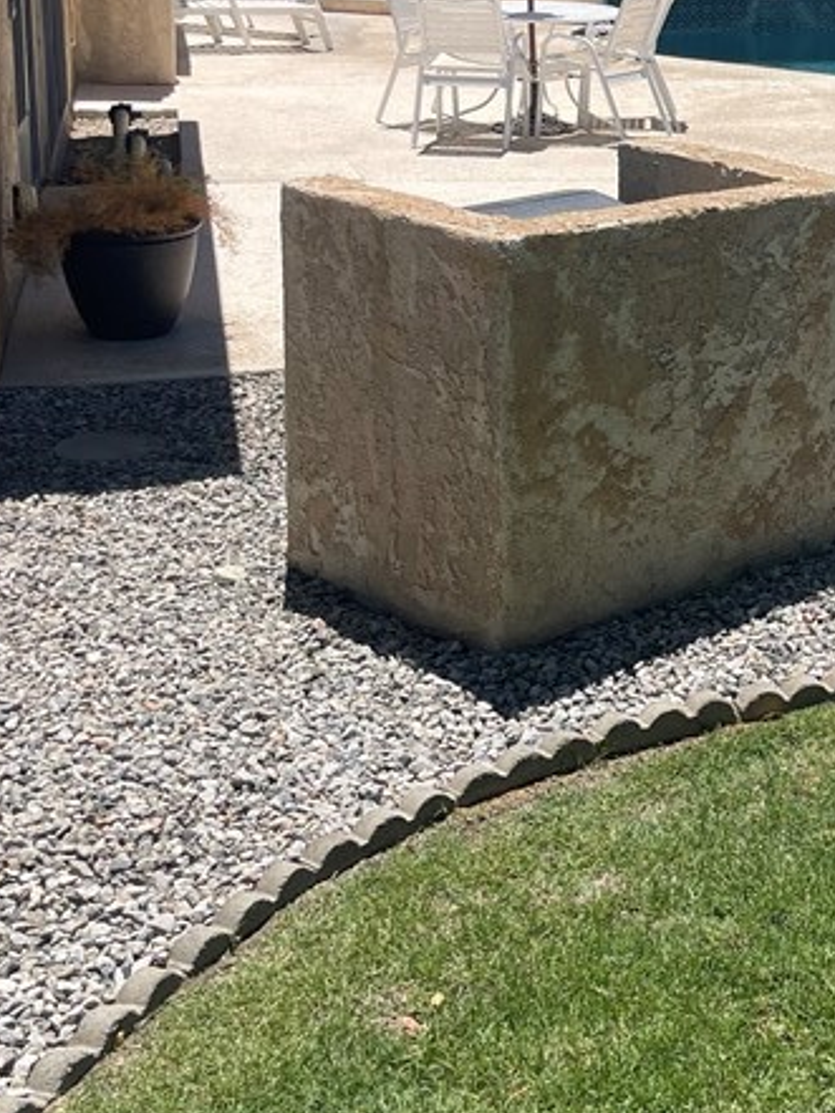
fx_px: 1865
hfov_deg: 24.3
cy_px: 217
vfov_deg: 32.3
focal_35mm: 58
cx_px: 810
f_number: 1.6
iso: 32
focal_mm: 5.1
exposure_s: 1/4202
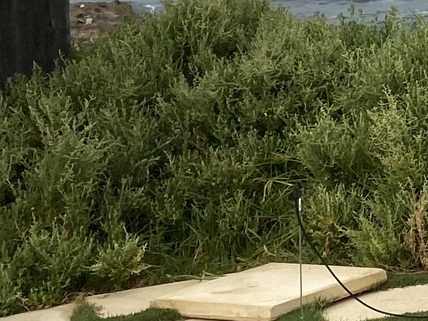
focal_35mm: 153
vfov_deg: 9.6
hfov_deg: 10.4
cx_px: 1140
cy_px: -69
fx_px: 1892
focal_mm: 4.25
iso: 32
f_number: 1.8
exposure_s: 1/3135
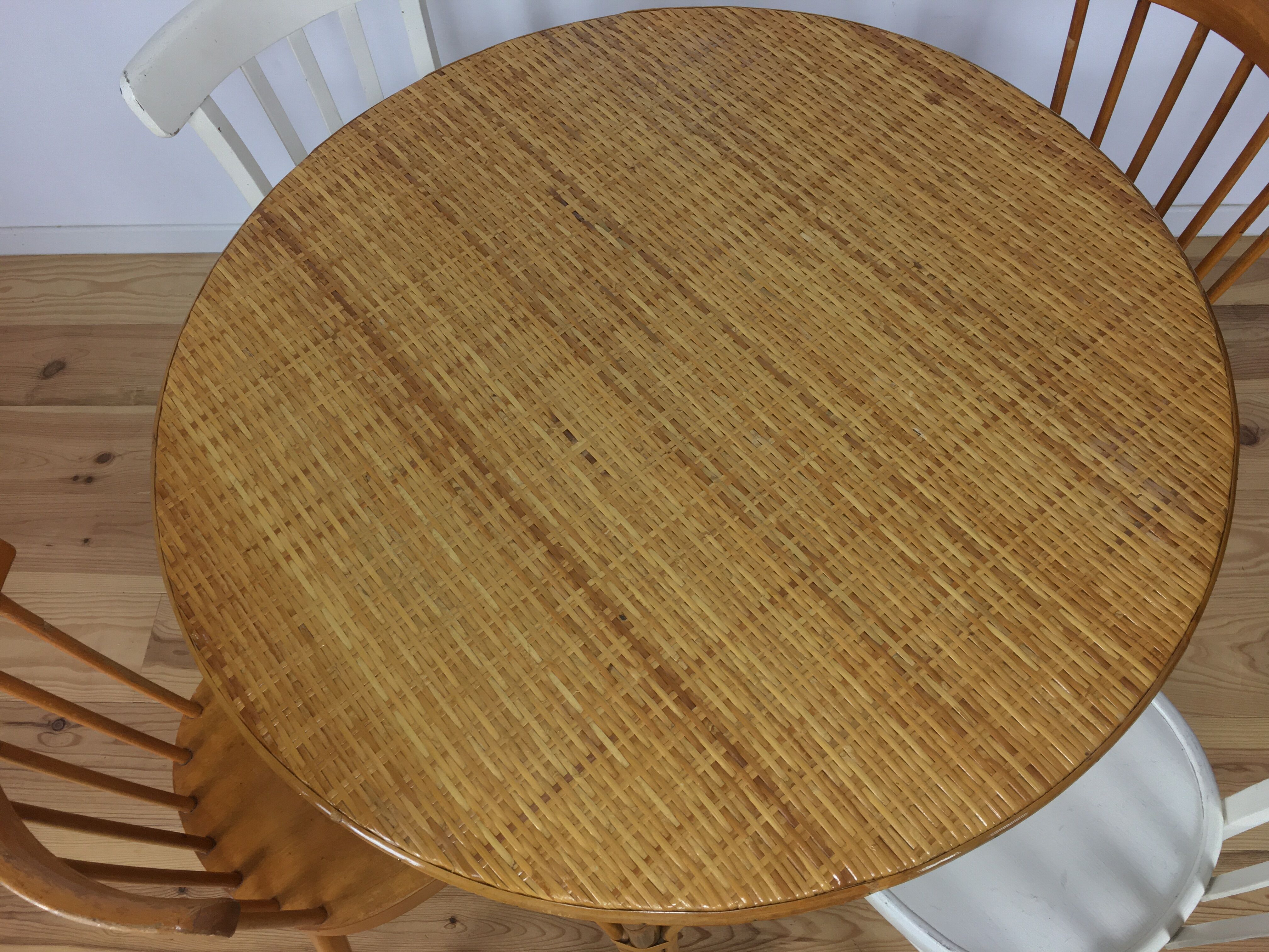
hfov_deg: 61.7
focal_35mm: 29
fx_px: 1063
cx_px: 634
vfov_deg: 48.2
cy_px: 476
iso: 50
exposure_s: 1/33
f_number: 2.2
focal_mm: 4.15
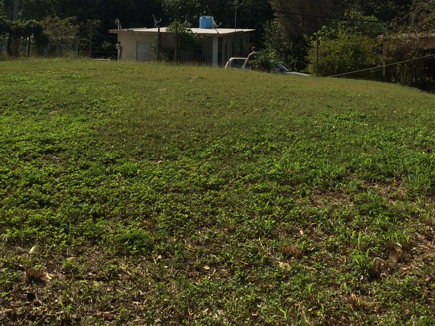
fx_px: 641
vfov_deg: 27.8
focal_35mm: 51
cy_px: 48
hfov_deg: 37.5
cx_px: 206
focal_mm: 4.15
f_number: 2.2
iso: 40
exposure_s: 1/5882
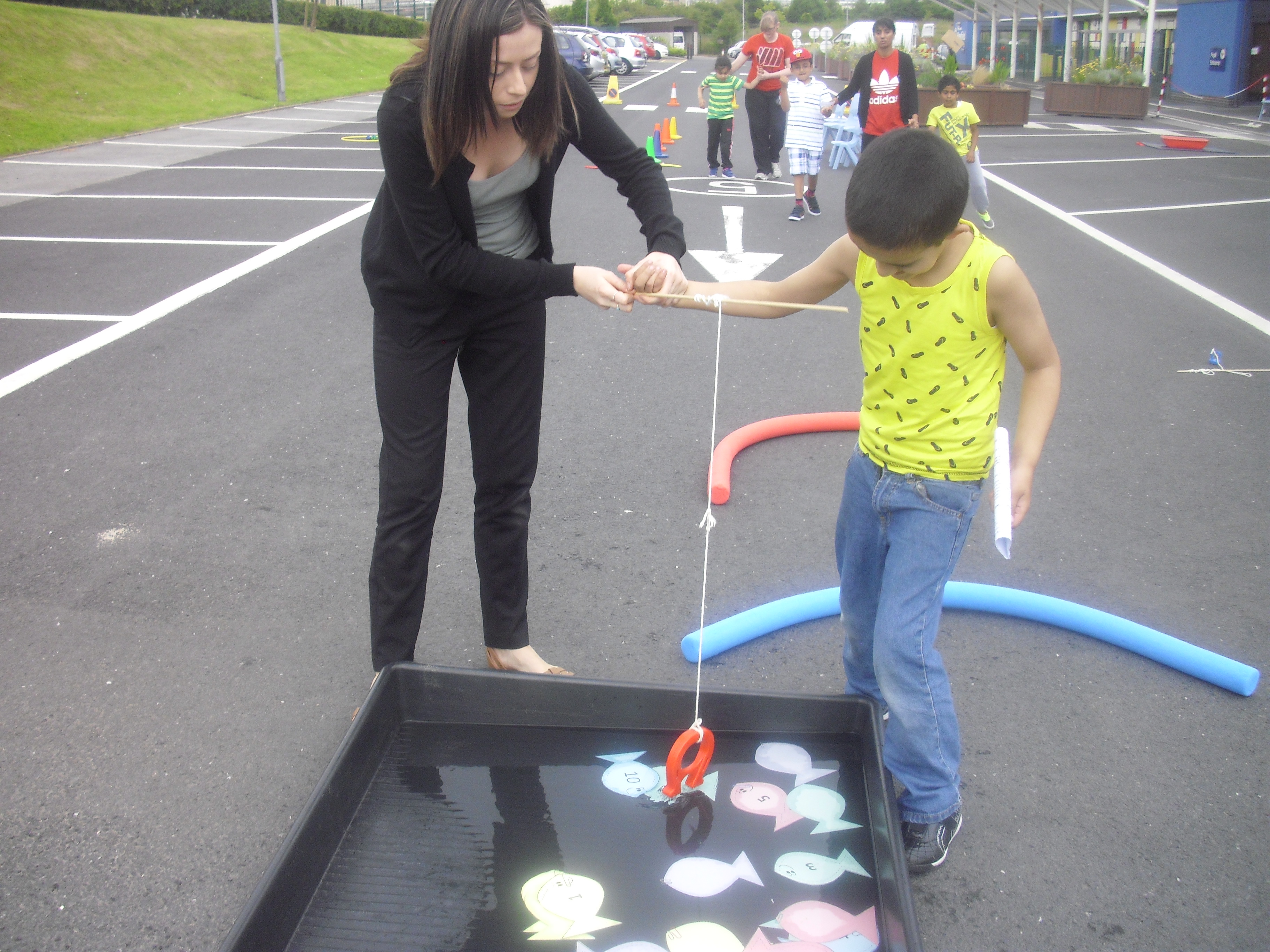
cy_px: 476
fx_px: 1394
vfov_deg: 37.7
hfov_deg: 49.0
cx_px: 635
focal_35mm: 38
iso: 100
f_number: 2.8
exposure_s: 1/250
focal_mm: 6.2
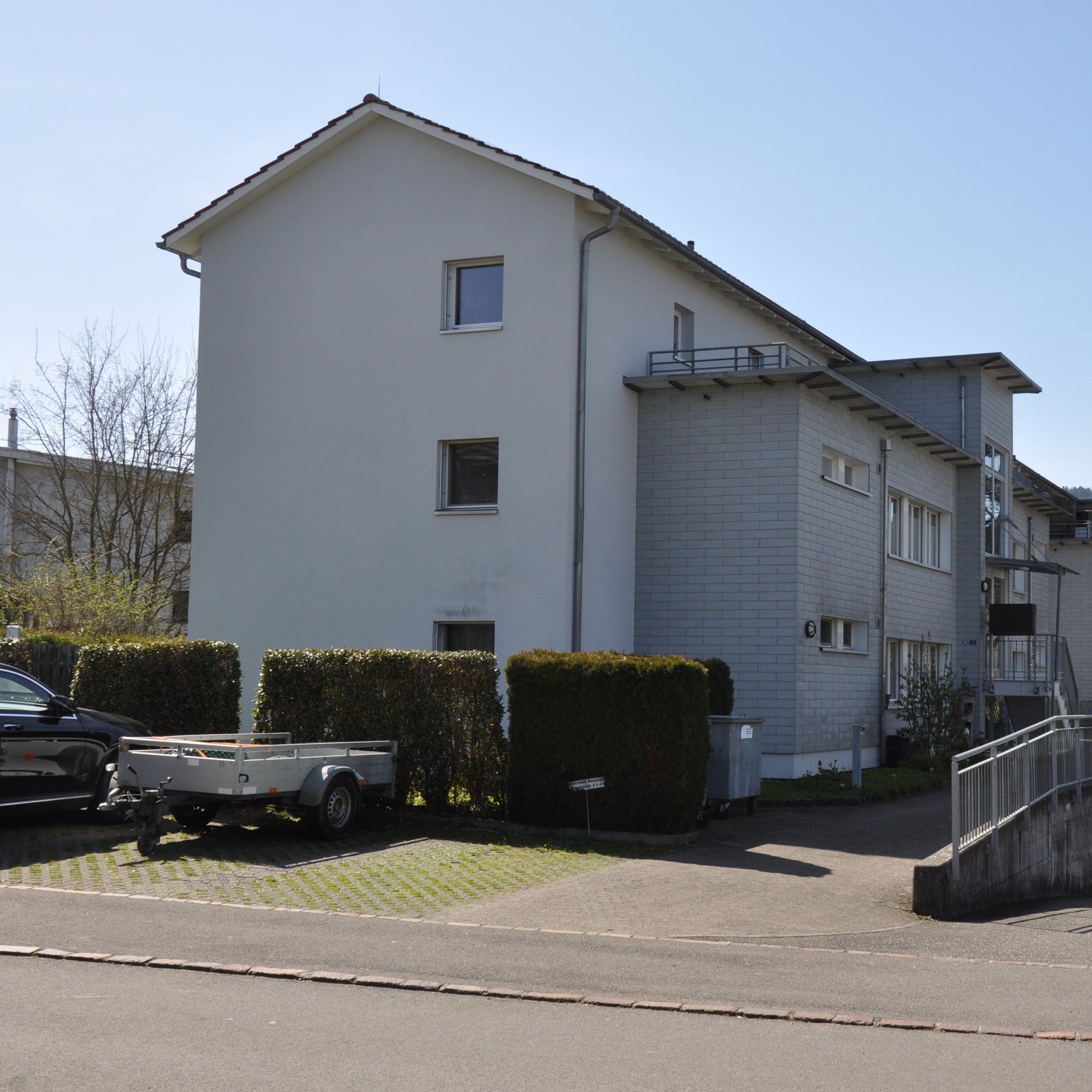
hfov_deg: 35.5
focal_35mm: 47
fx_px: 1677
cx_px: 772
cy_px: 557
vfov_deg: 36.1
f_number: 11
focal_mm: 24
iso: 200
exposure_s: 1/200
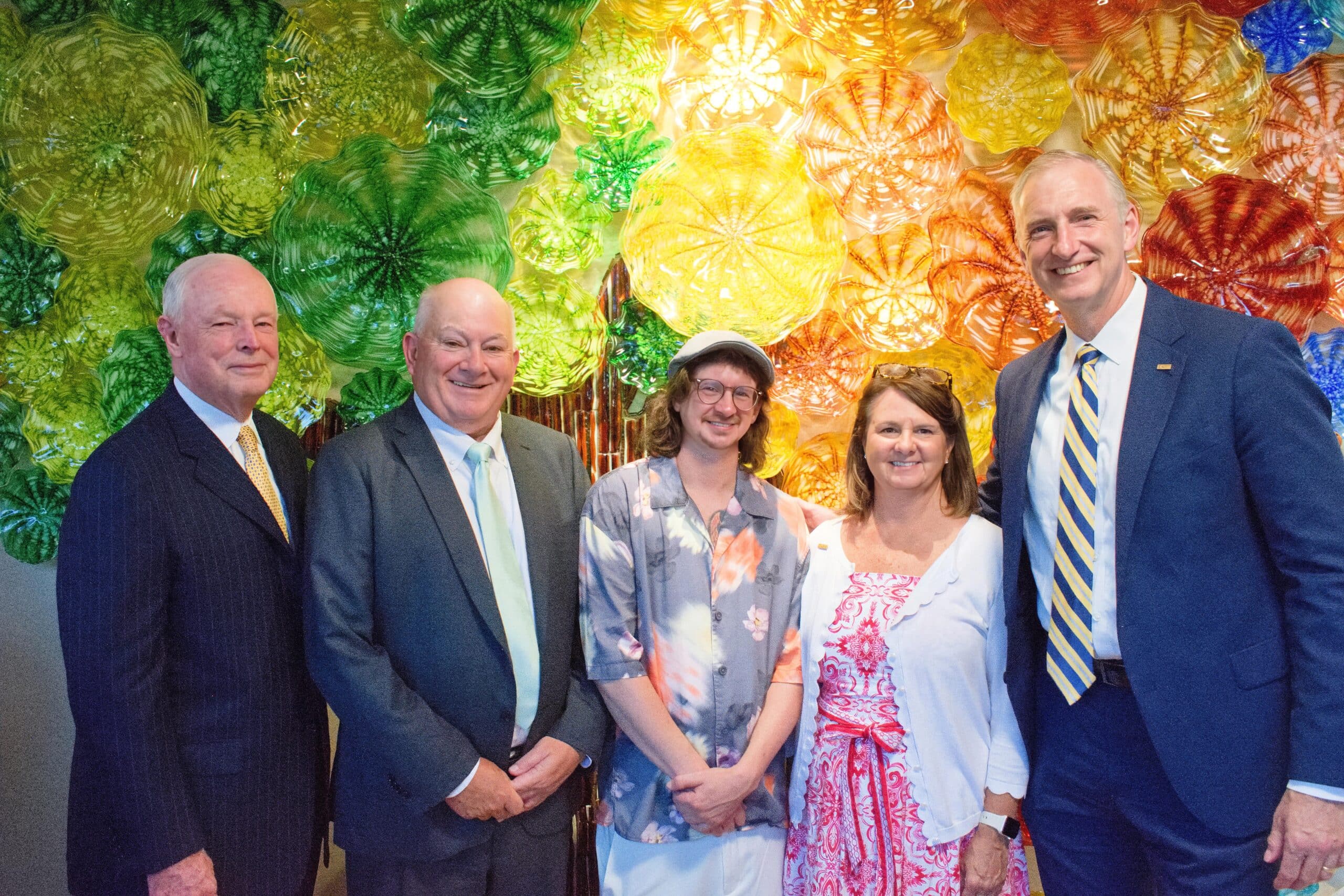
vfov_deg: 40.0
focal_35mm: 33
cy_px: 448
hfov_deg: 57.2
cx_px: 672
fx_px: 1232
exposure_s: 1/160
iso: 2500
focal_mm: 22
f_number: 8
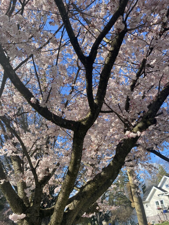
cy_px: 112
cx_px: 84
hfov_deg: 53.1
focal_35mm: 26
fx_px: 169
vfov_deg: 67.3
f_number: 1.8
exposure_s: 1/990
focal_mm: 4.25
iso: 32
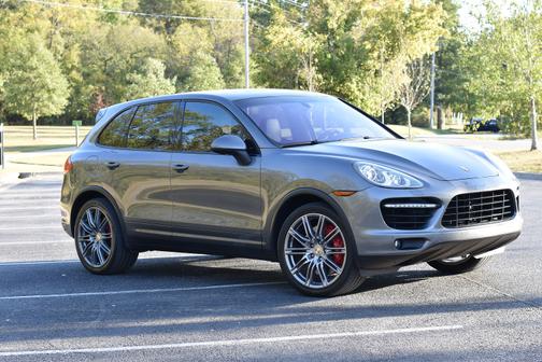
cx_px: 271
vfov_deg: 18.2
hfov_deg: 27.0
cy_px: 181
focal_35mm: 75
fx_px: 1129
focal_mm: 50
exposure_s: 1/250
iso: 400
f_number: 5.6
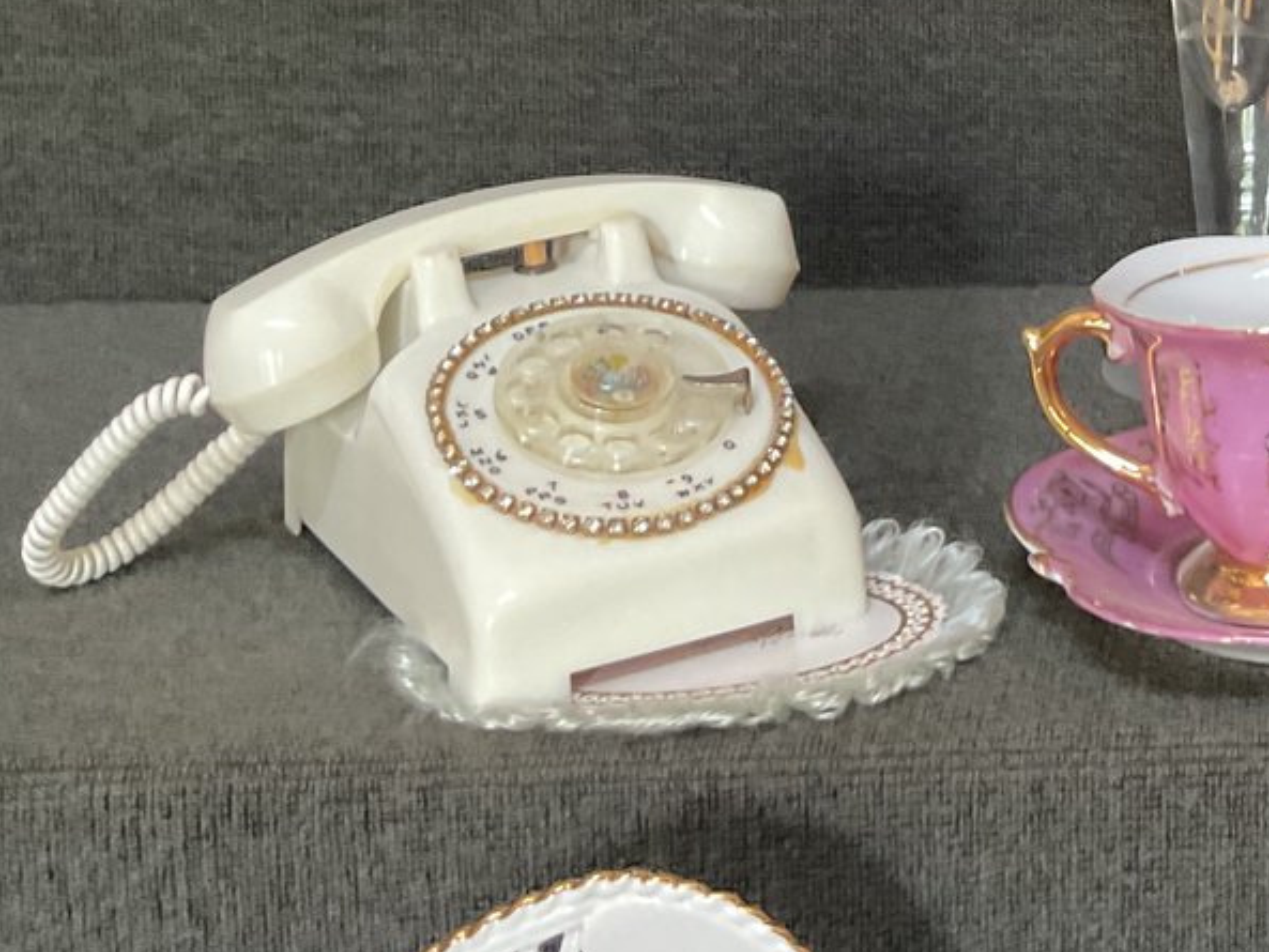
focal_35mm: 74
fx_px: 2713
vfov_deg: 18.9
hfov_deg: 24.5
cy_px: -149
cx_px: 1411
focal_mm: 3
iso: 250
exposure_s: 1/30
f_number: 1.8
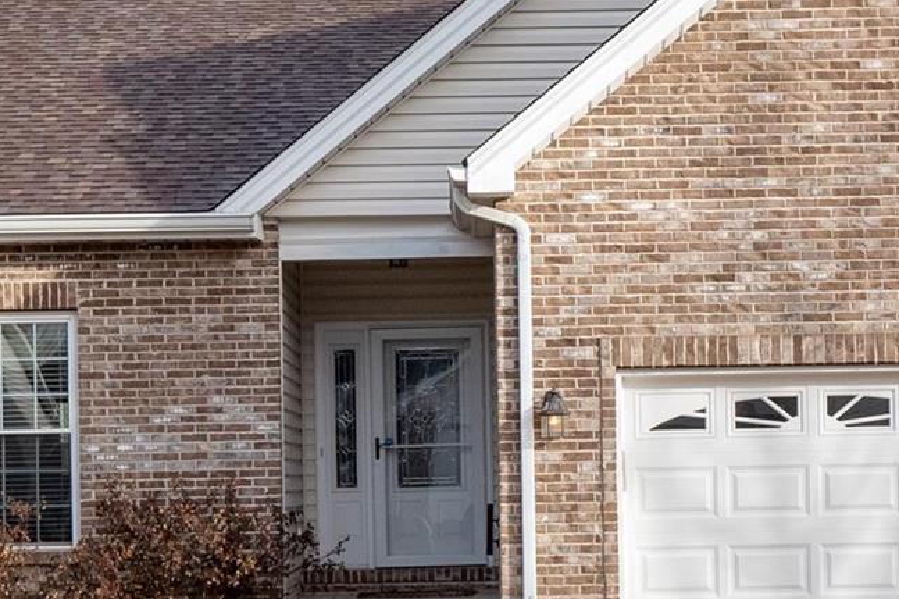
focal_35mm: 89
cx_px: 525
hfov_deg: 22.8
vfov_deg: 15.4
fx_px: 2222
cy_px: 306
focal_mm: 18
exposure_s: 1/500
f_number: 8
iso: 400
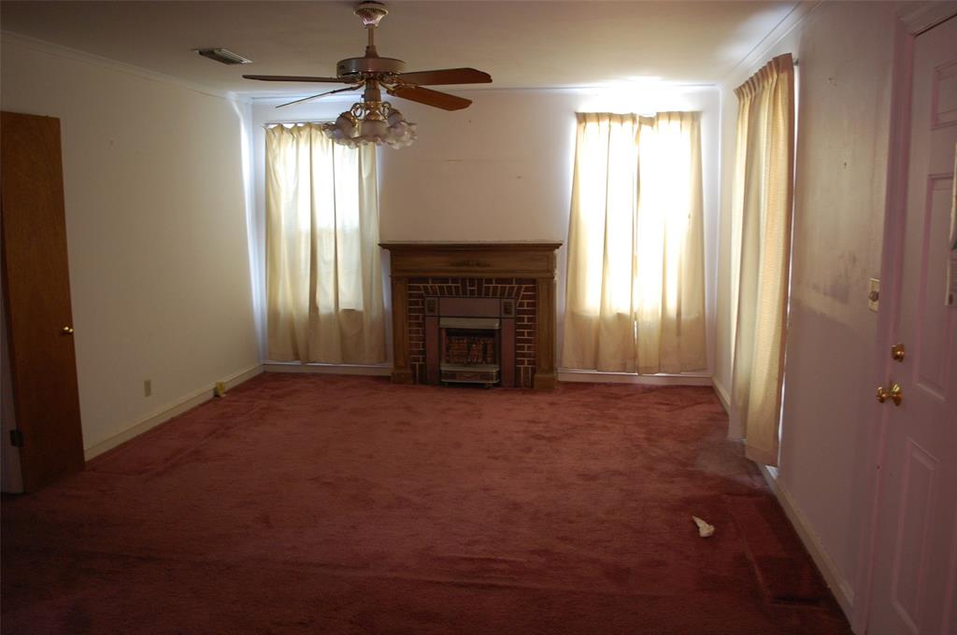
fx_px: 717
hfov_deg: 67.4
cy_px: 318
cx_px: 478
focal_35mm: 27
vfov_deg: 47.8
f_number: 3.5
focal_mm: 18
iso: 800
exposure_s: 1/20
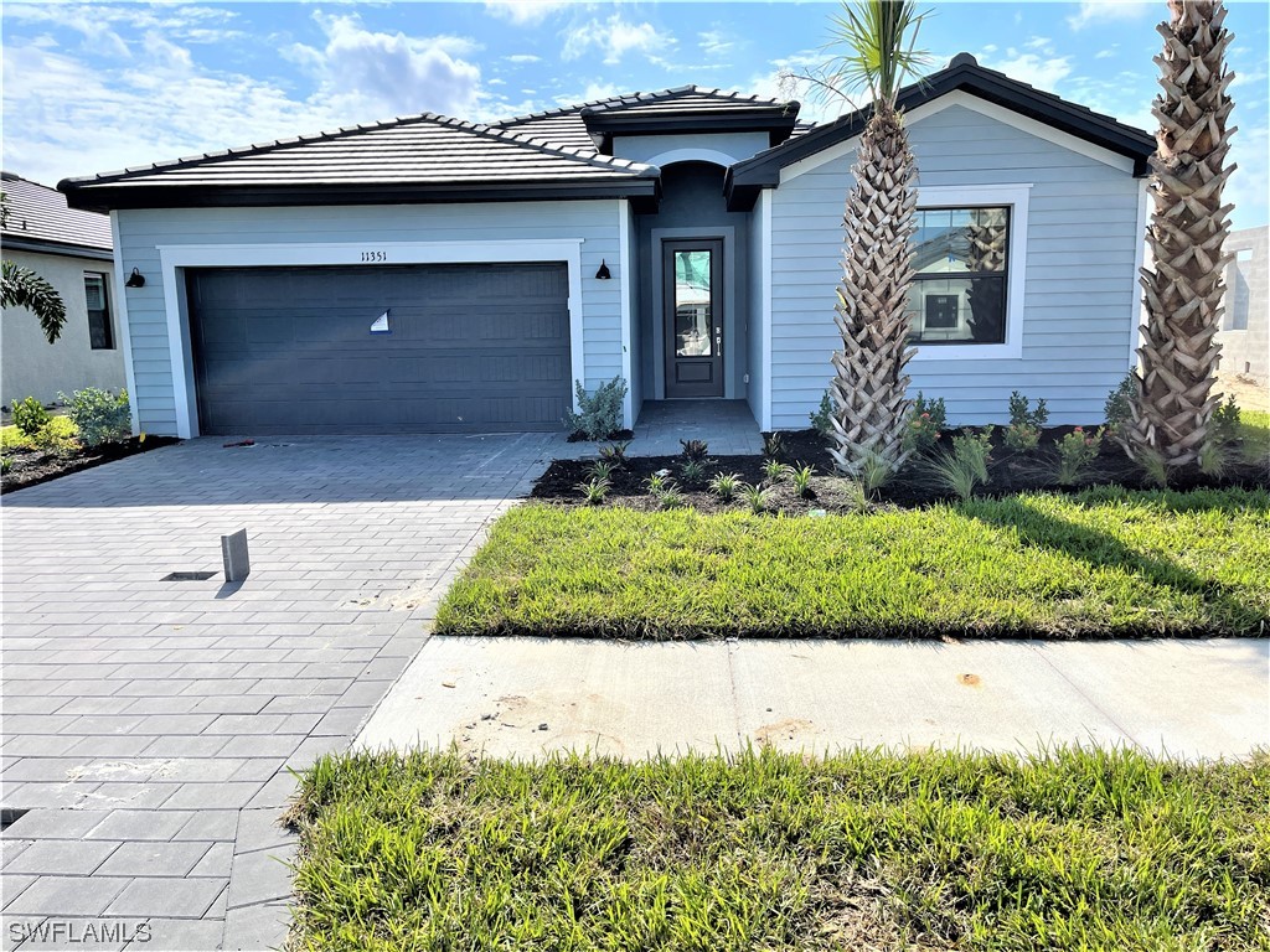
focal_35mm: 26
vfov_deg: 53.1
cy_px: 476
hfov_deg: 67.3
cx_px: 635
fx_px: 954
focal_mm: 5.1
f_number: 1.6
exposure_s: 1/4049
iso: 32
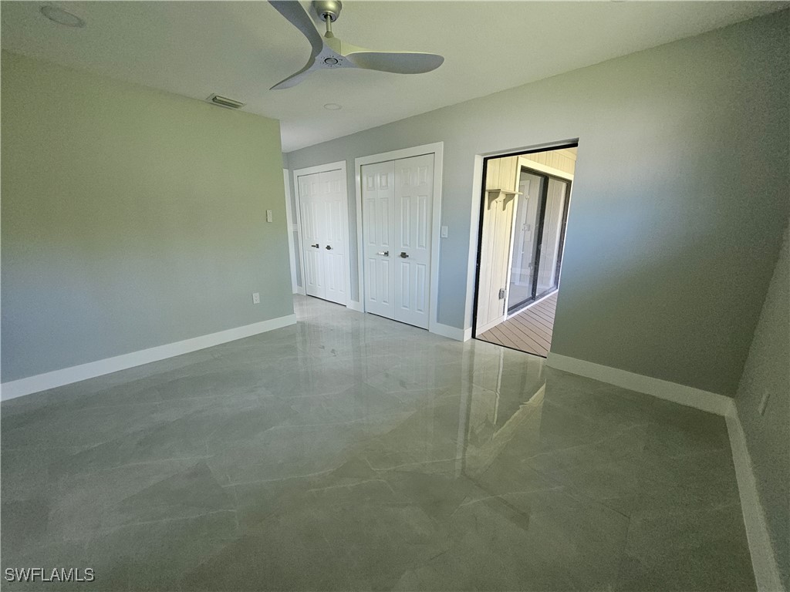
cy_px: 296
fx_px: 297
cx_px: 395
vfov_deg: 89.9
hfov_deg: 106.2
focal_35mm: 13
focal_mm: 1.74
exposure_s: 1/60
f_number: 2.2
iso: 320
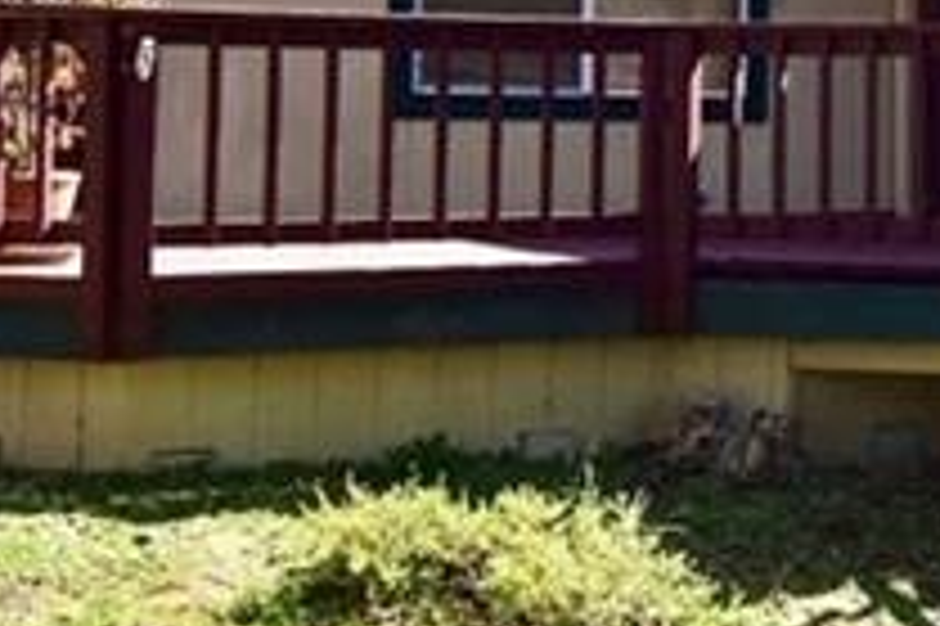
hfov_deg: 19.8
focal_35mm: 88
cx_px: 1435
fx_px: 2296
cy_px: -7
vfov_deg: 15.2
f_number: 10
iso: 400
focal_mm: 12
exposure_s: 1/320
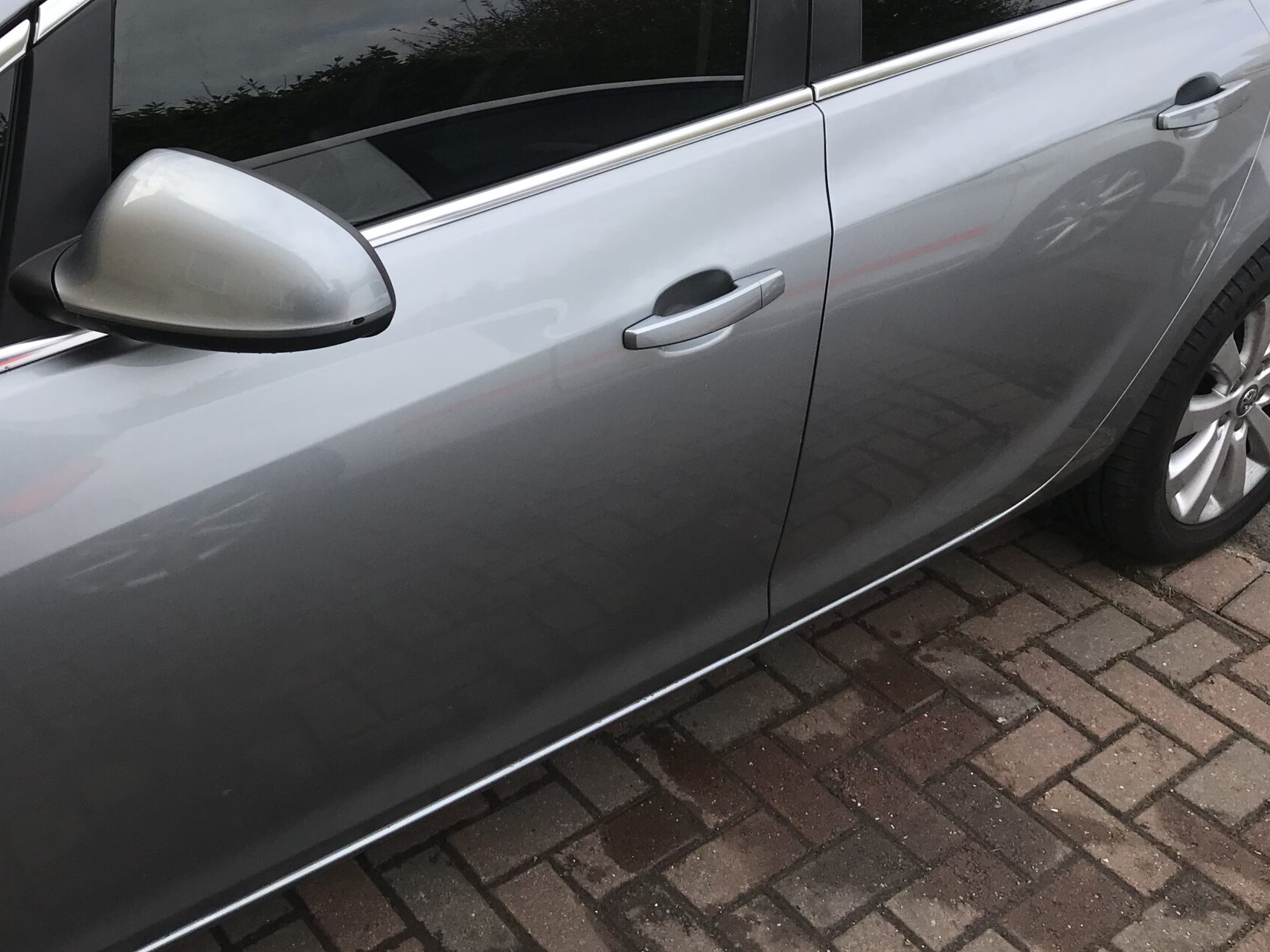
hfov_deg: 44.7
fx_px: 1541
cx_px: 538
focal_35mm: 42
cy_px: 282
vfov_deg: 33.9
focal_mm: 3.99
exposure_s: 1/591
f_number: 1.8
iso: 20
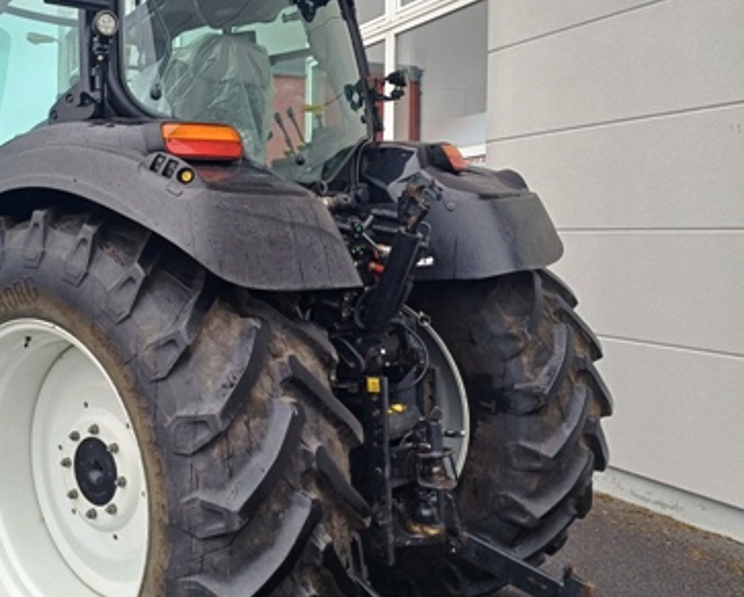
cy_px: 250
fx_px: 948
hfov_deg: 41.1
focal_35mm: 43
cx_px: 150
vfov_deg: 34.9
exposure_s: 1/216
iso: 50
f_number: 1.8
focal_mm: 4.65
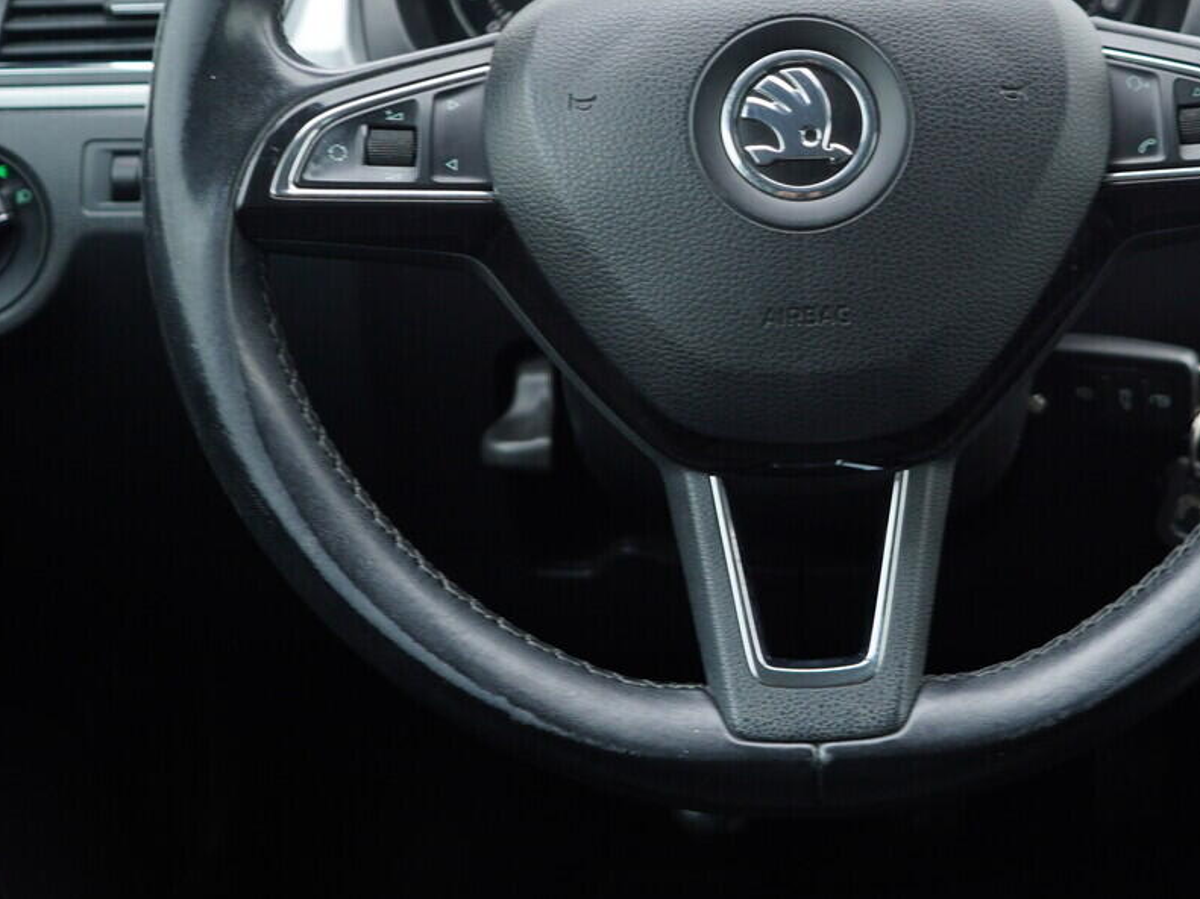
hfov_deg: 30.4
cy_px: 179
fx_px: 2184
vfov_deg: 22.9
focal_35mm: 63
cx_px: 859
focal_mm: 24
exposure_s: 1/40
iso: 125
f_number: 2.8
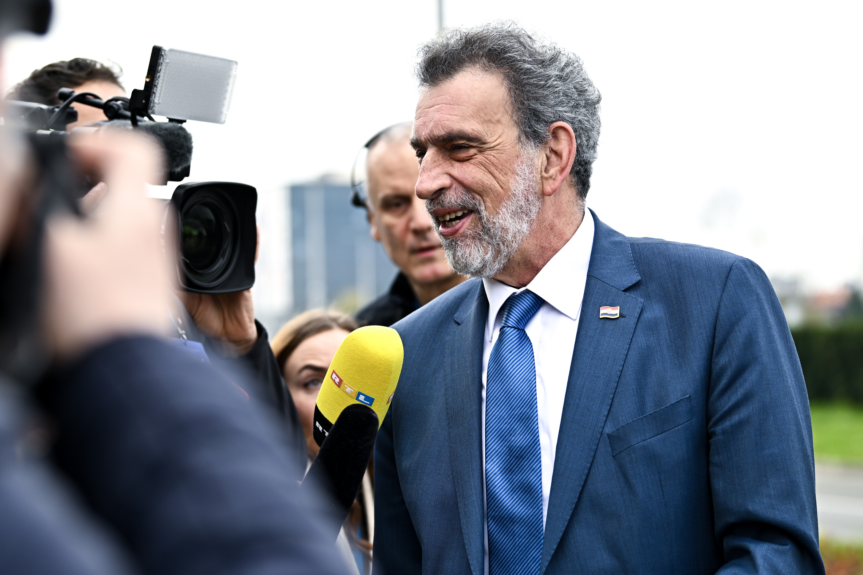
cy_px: 288
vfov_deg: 19.5
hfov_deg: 28.8
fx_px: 1678
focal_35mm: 70
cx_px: 432
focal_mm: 70
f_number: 2.8
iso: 140
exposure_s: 1/500
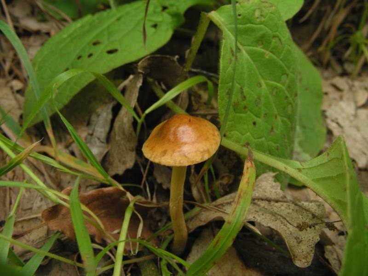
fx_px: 404
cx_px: 184
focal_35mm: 38
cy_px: 138
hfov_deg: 49.0
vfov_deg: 37.7
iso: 57
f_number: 3.5
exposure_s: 1/29.8
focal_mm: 6.3
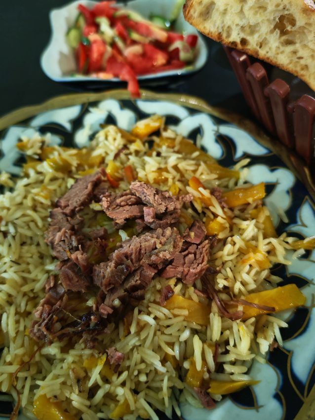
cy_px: 210
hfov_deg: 51.3
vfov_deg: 65.3
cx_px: 158
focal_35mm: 27
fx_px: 328
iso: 1000
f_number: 1.4
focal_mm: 6.83
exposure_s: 1/25
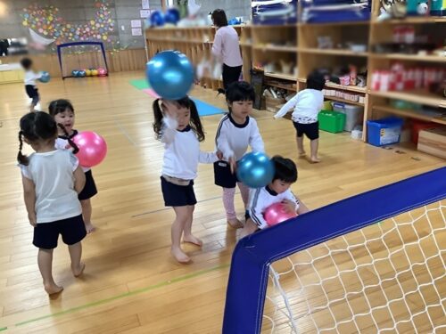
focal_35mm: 31
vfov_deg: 45.4
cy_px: 167
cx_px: 223
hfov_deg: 58.4
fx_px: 399
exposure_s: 1/60
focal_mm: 3.3
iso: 160
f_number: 2.4
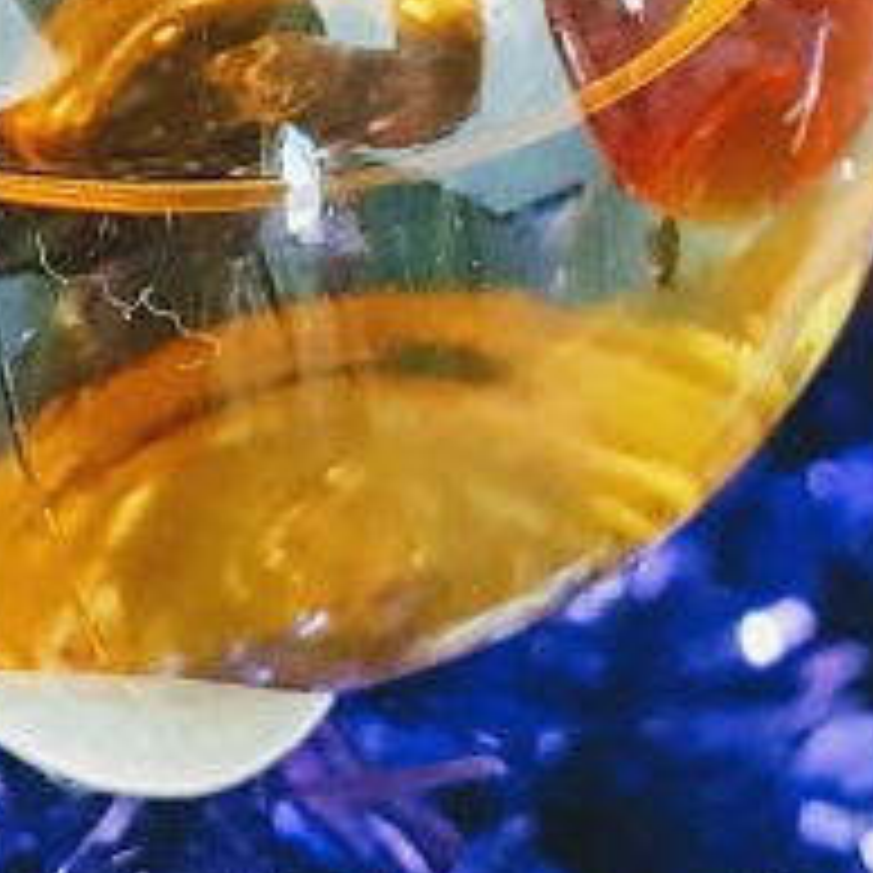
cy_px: -824
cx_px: -94
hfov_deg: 12.1
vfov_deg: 11.2
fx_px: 4052
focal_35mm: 142
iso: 200
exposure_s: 1/50
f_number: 2.4
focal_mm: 4.3
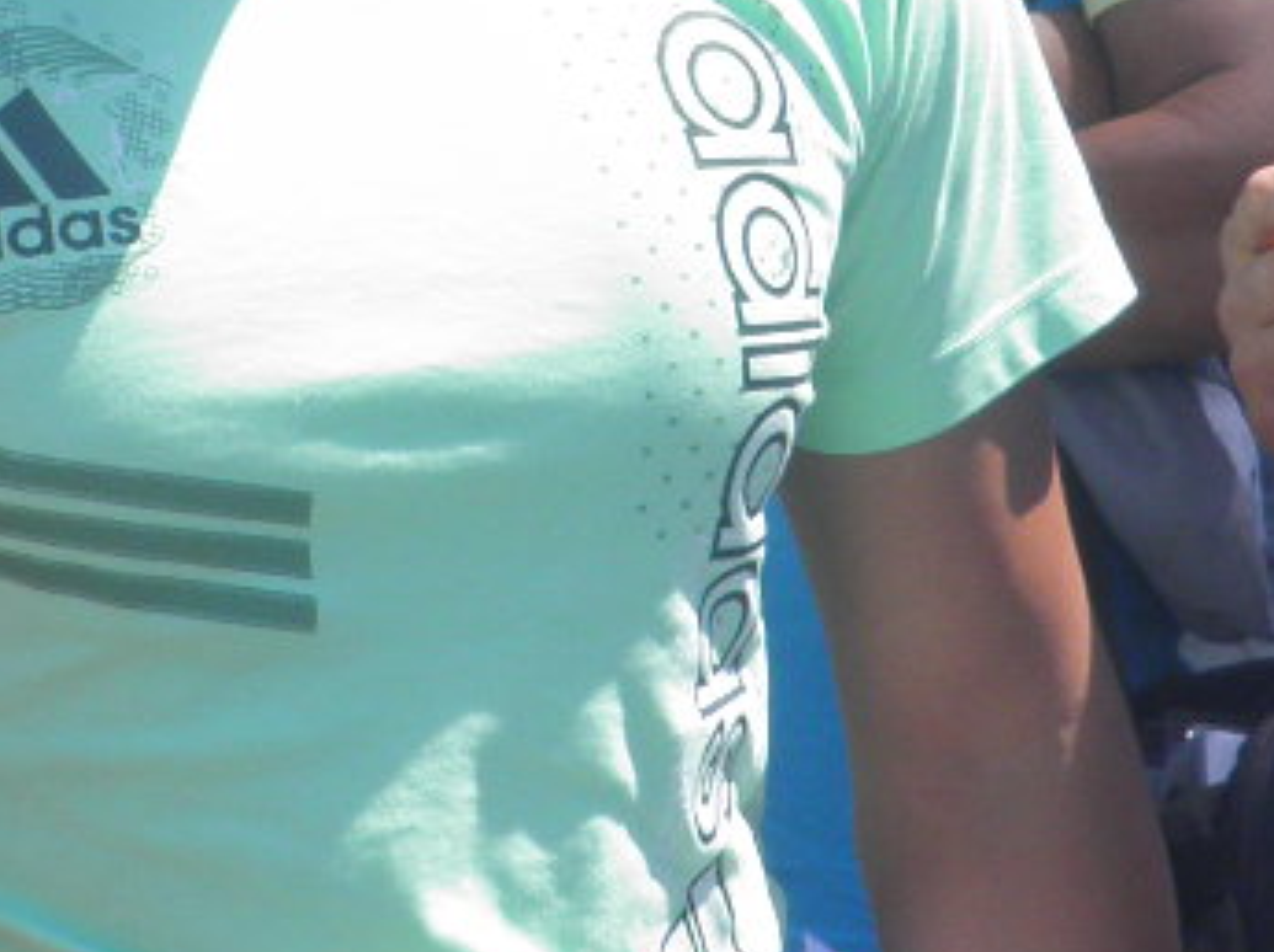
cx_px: 351
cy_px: 33
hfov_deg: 15.1
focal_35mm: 130
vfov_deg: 11.3
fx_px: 4780
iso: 50
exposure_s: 1/125
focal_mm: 4.9
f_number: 5.7
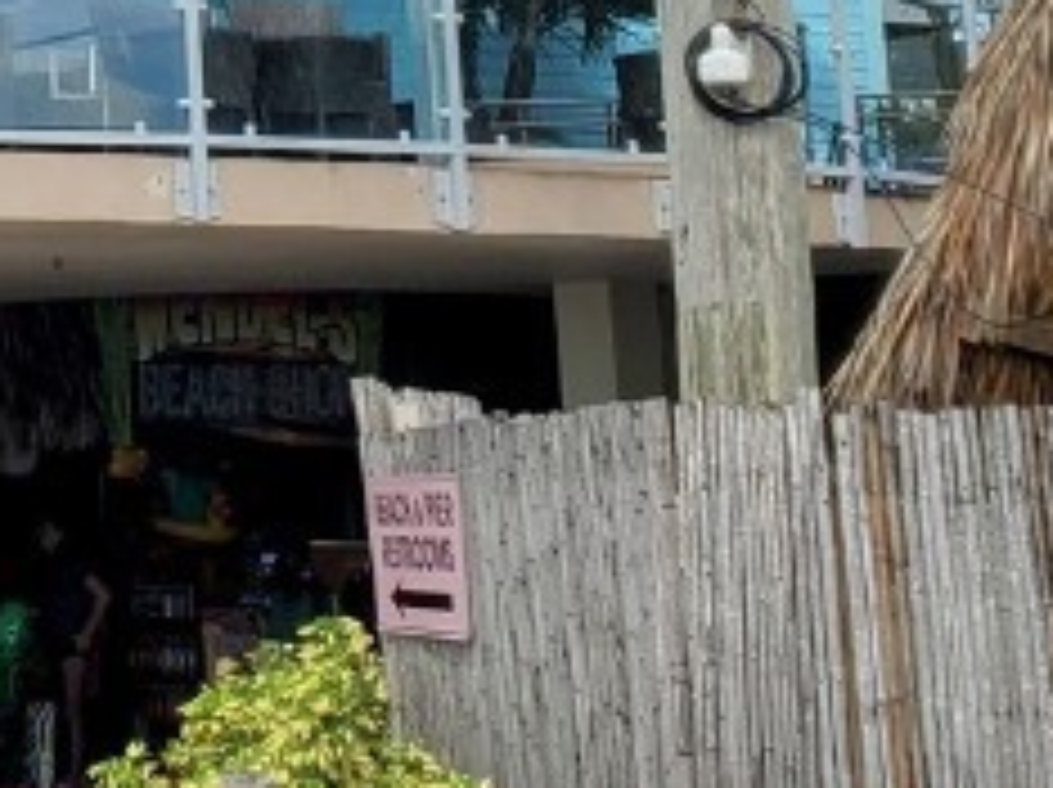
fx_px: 3464
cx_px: -477
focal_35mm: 114
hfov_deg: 16.0
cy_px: -234
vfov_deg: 12.6
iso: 50
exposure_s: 1/1206
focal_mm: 4.3
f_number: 2.4
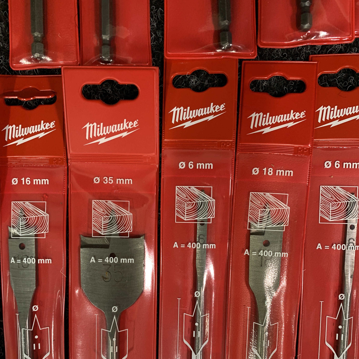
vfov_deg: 51.8
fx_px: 364
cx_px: 178
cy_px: 233
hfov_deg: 52.5
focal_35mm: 31
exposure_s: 1/60
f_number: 1.8
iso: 250
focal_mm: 4.25
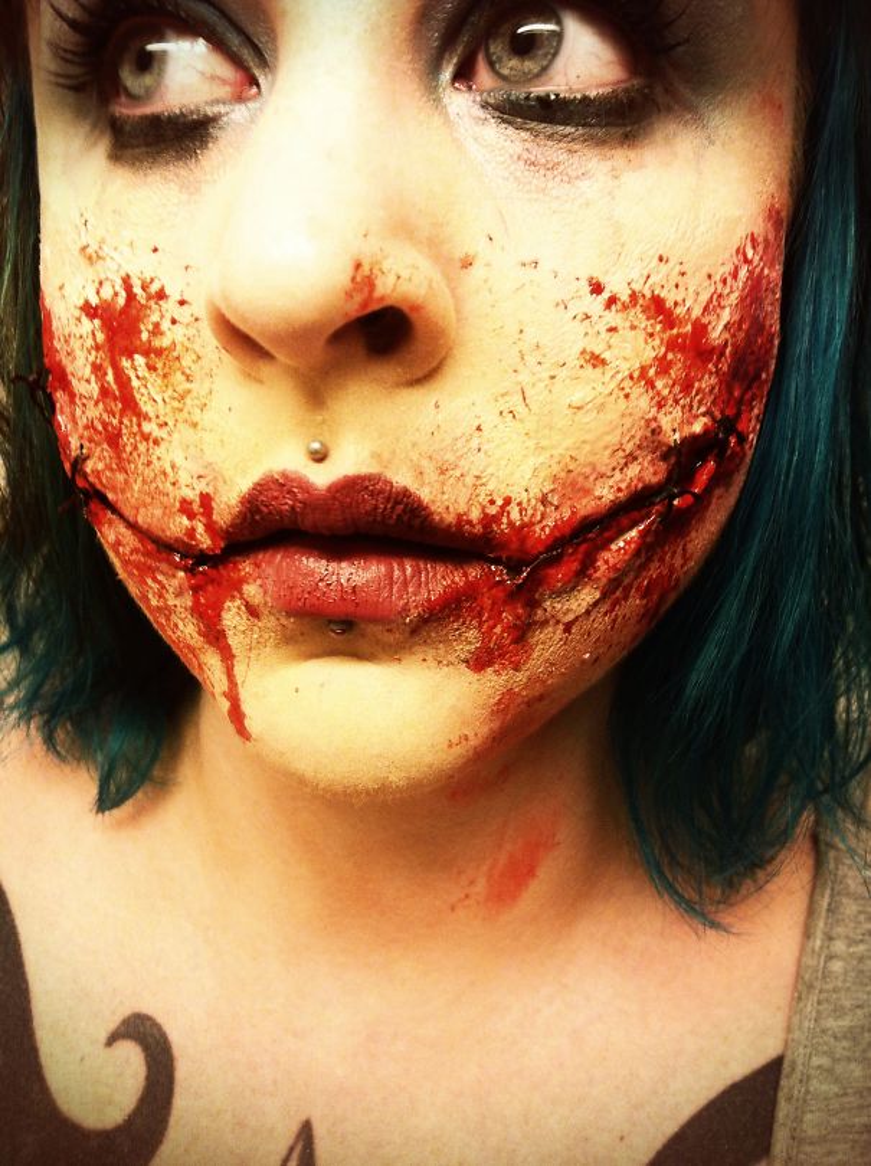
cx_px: 436
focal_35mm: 35
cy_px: 583
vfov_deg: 52.7
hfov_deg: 40.6
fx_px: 1177
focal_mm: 3.85
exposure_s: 1/17
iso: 100
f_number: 2.8
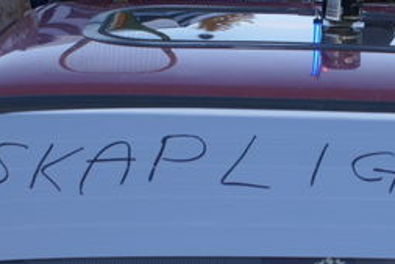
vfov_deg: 12.0
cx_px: 411
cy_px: 181
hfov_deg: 17.4
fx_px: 1251
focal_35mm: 114
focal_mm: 30
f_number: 5
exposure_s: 1/60
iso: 160
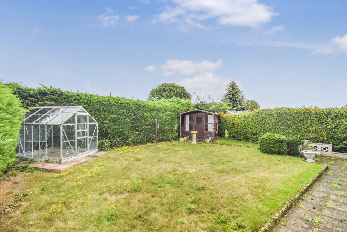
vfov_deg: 77.3
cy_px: 116
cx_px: 174
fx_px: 145
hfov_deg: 100.4
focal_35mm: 15
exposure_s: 1/200
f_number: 5
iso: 560
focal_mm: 10
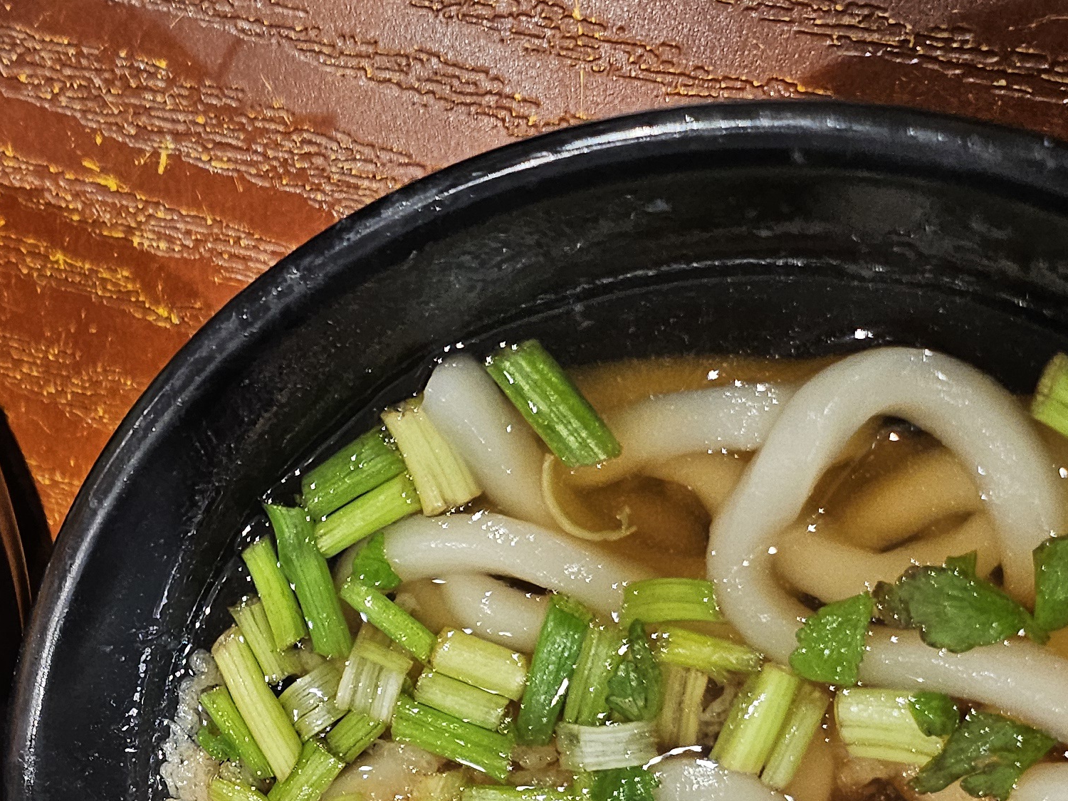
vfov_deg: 21.2
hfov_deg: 28.8
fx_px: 1975
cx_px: 55
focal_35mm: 64
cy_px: 977
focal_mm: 5
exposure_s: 1/120
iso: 160
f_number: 1.8
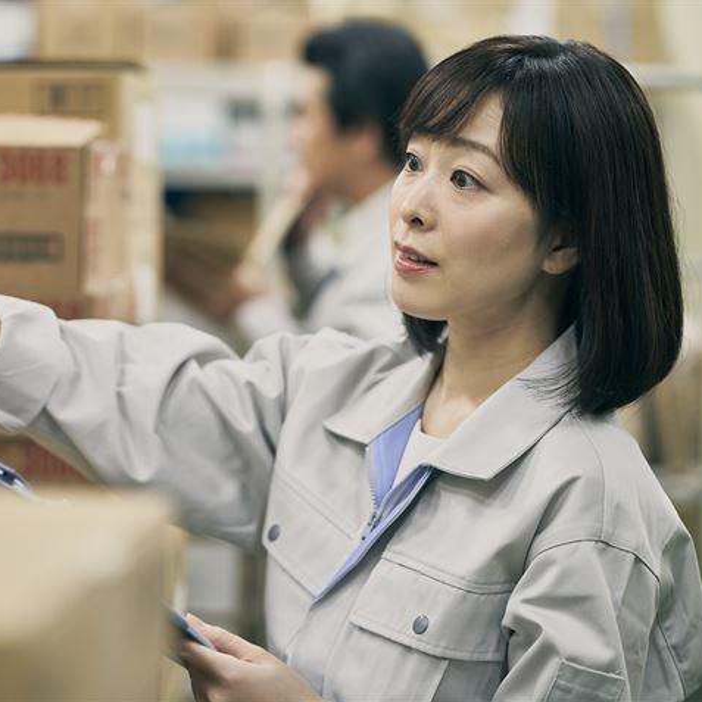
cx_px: 240
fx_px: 2501
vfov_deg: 16.0
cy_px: 350
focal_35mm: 109
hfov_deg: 15.9
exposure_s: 1/200
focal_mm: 85
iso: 800
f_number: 2.2
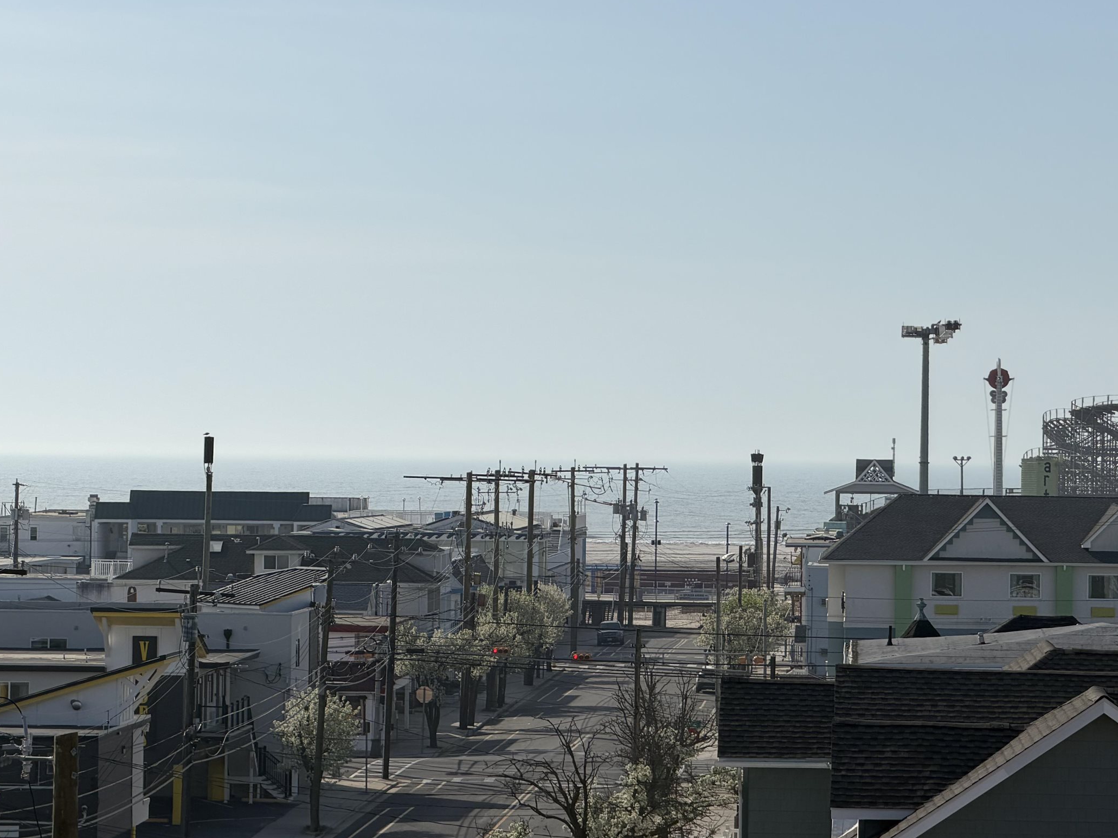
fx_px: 4812
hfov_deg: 13.2
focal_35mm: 149
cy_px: 359
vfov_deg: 10.0
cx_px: 723
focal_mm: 16.89
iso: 20
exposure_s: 1/1848
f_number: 2.8
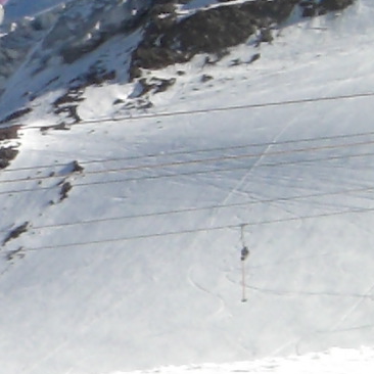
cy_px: 119
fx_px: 1797
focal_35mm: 147
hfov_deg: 11.6
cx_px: -82
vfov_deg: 11.9
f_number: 8
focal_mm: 7.9
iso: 400
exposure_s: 1/1000
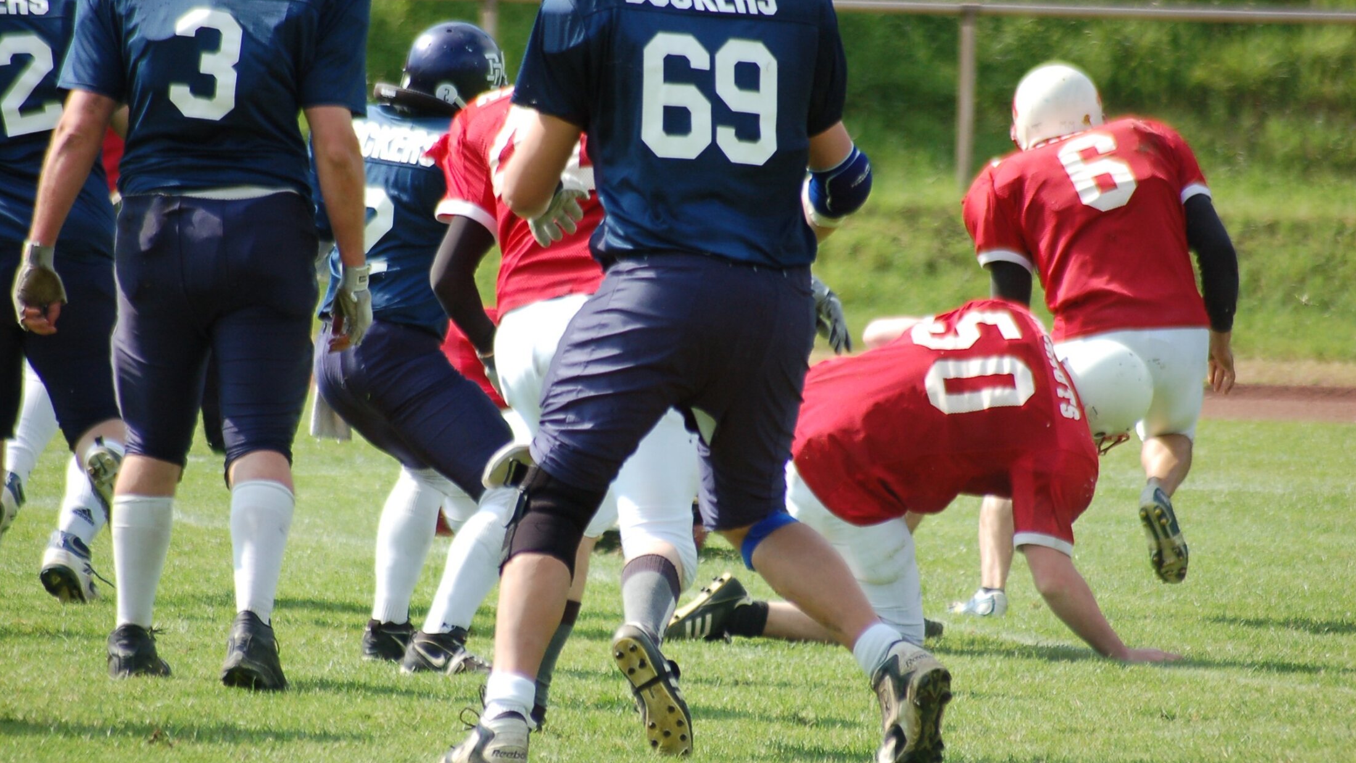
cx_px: 678
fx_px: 16934
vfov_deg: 2.6
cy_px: 324
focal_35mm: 471
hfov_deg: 4.6
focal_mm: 300
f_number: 5.6
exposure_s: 1/800
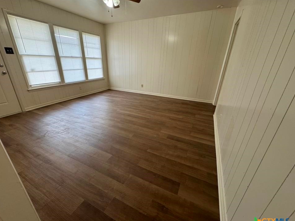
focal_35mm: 15
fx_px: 128
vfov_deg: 81.7
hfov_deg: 98.1
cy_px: 114
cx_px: 139
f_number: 2.2
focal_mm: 2.22
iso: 320
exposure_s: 1/60
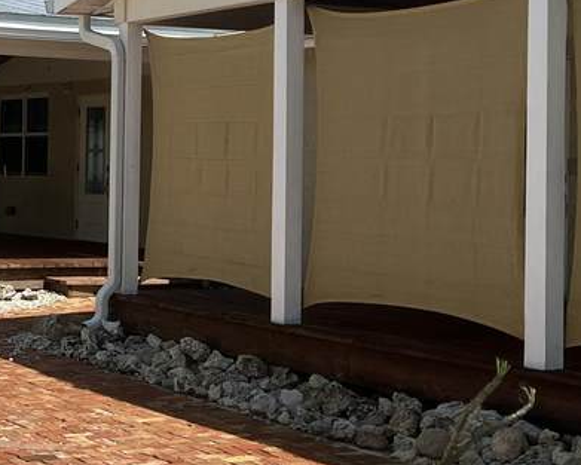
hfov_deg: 22.3
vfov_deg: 18.5
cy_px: 159
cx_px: 31
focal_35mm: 83
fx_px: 1428
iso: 50
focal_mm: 5.7
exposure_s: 1/6211
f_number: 1.5
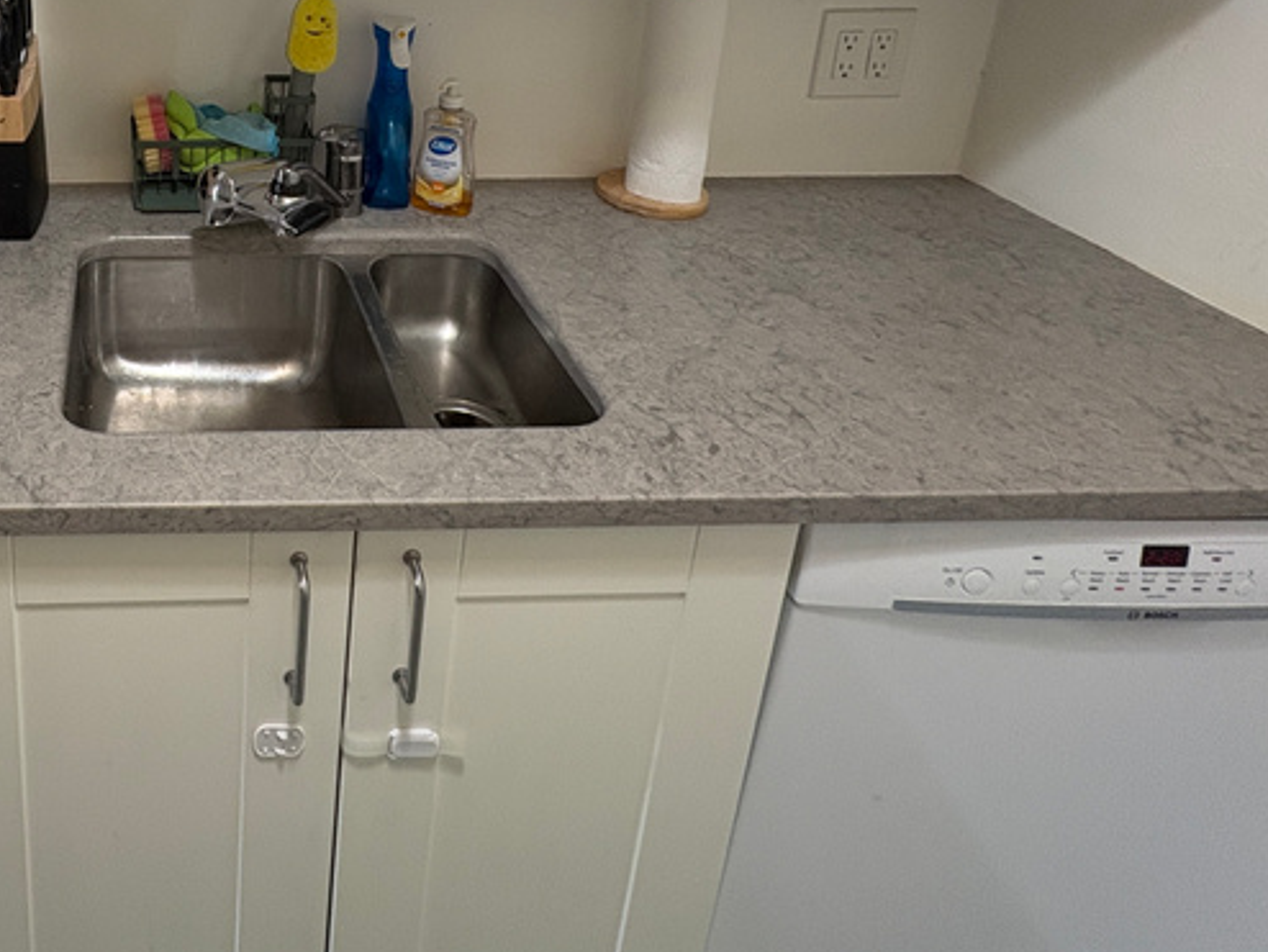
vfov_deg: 43.8
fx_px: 1063
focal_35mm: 29
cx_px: 162
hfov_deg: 54.8
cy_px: 87
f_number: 2.2
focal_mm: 2.22
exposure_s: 1/60
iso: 250
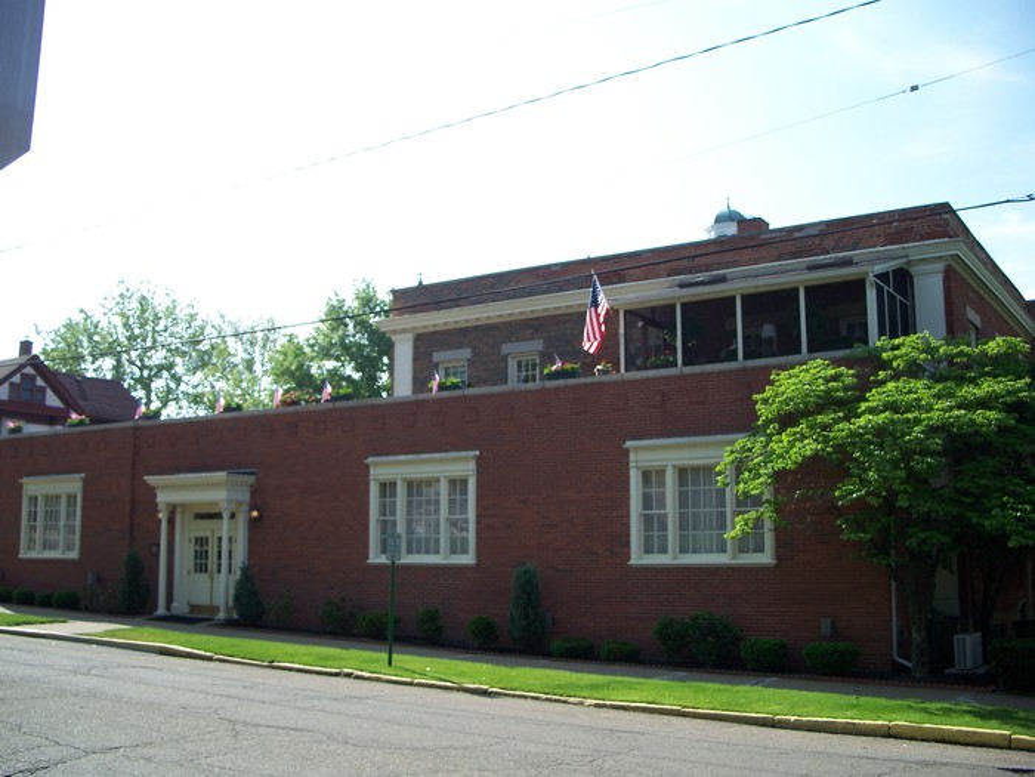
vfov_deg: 38.7
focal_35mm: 37
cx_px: 518
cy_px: 388
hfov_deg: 50.1
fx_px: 1106
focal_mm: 7.8
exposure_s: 1/500
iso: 64
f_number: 2.8
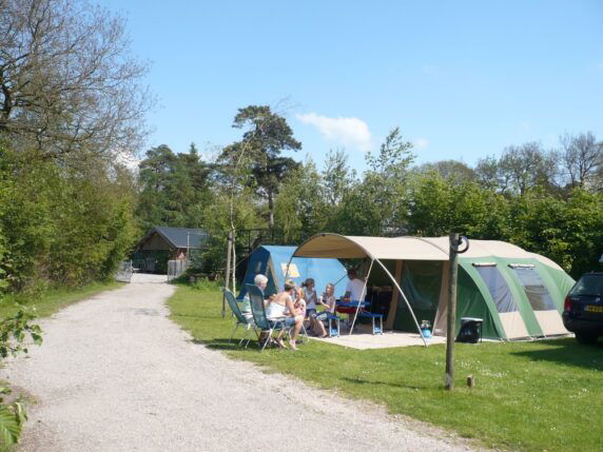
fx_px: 610
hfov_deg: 52.6
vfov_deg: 40.7
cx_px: 302
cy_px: 226
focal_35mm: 35
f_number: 8
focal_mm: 5.8
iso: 100
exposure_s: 1/125
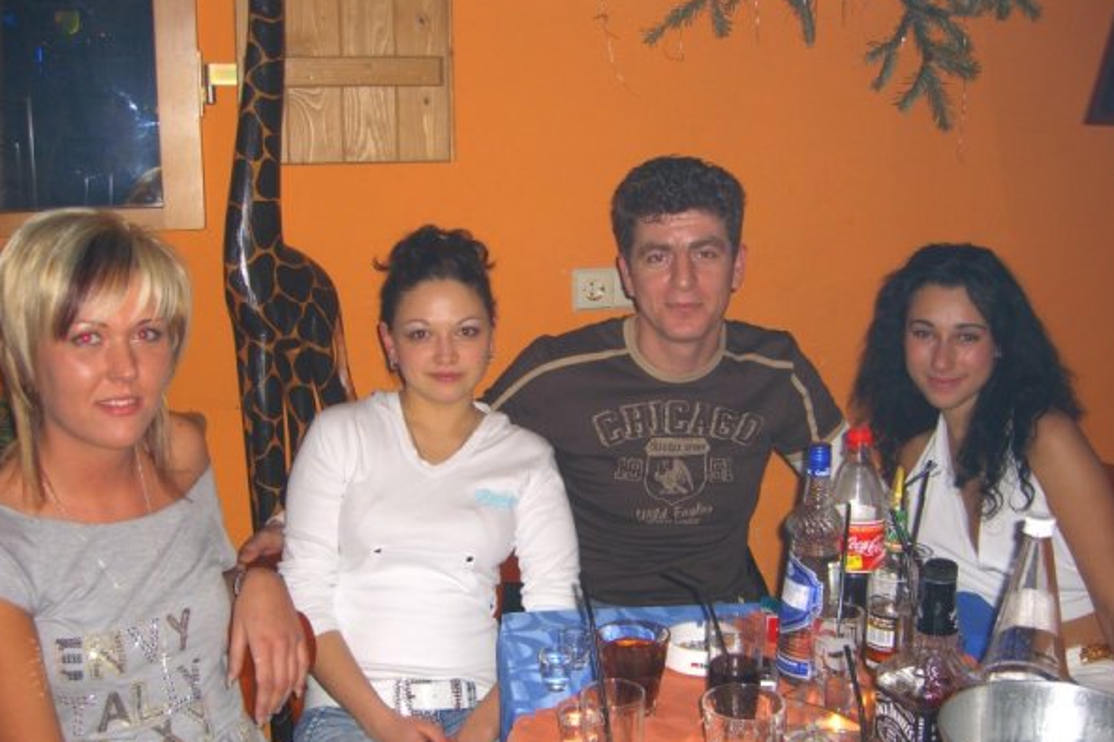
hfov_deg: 48.5
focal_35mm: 40
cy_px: 410
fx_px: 1237
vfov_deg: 33.4
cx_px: 558
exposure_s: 1/60
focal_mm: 7.9
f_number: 2.8
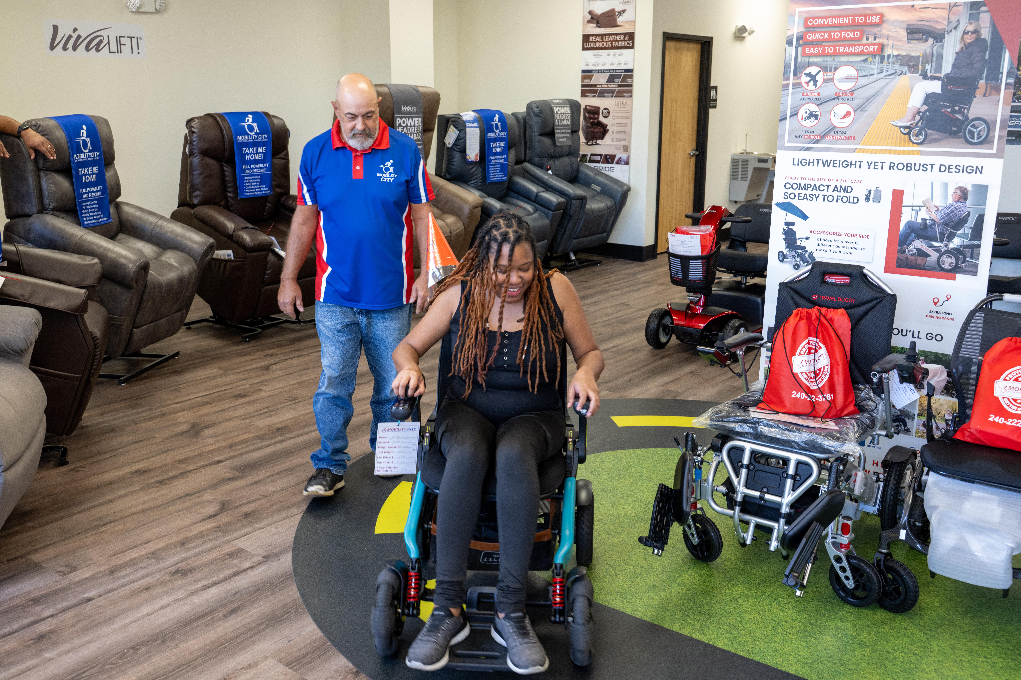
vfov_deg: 39.4
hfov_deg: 56.5
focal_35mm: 34
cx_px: 510
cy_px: 340
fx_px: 950
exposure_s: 1/60
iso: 1000
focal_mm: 33.5
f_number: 5
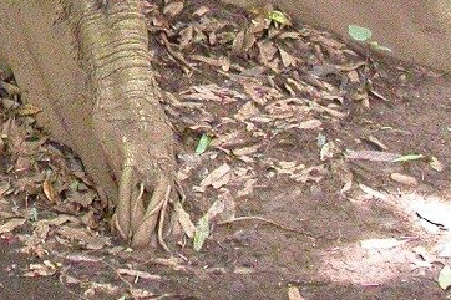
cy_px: -199
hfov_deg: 15.7
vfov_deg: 10.5
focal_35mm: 124
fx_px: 1553
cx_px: -143
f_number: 3.7
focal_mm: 7.85
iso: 800
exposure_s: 1/101
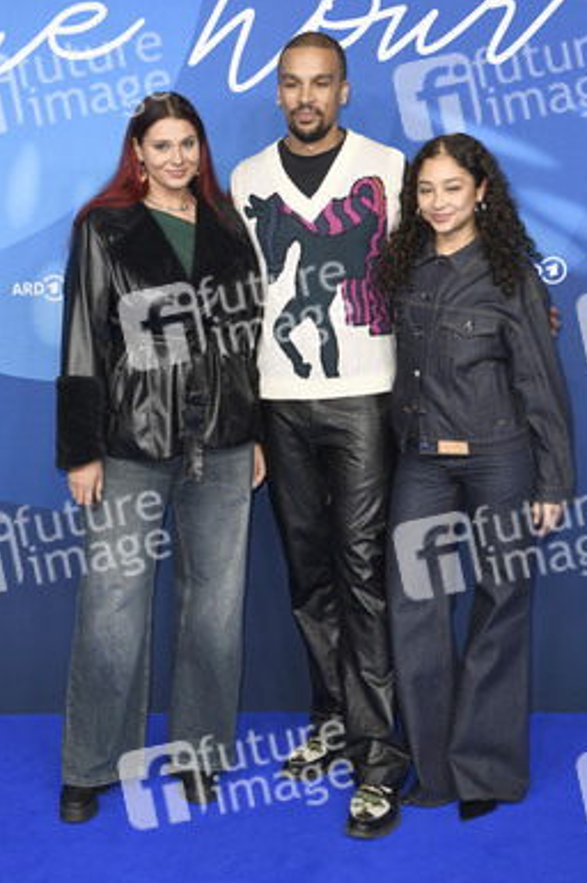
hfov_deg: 25.0
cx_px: 303
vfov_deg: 36.9
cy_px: 431
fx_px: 1323
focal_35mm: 54
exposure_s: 1/320
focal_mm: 52
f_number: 4
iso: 800
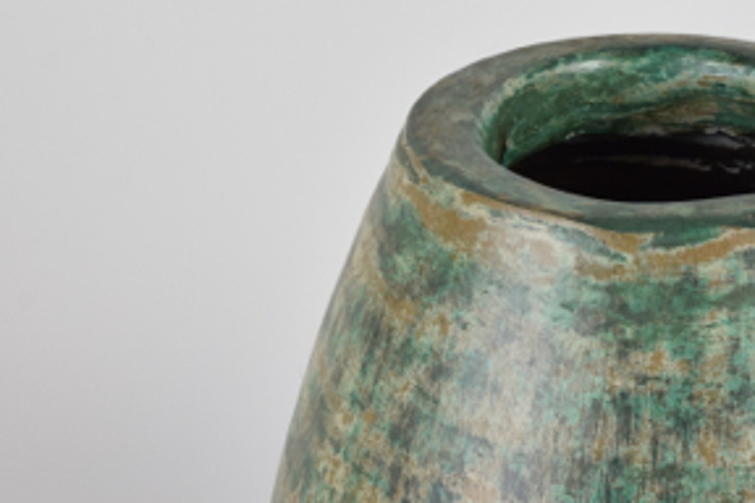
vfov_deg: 7.5
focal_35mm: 183
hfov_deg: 11.2
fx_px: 3840
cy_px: 546
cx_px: 658
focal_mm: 55
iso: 800
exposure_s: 1/125
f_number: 11
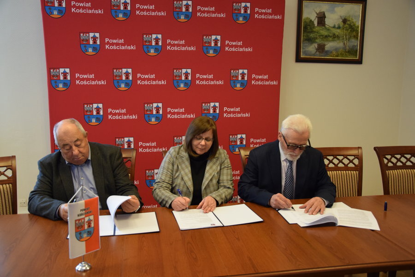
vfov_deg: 40.0
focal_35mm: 33
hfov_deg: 57.2
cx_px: 208
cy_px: 138
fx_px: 380
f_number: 4
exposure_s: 1/60
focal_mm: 22
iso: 1600
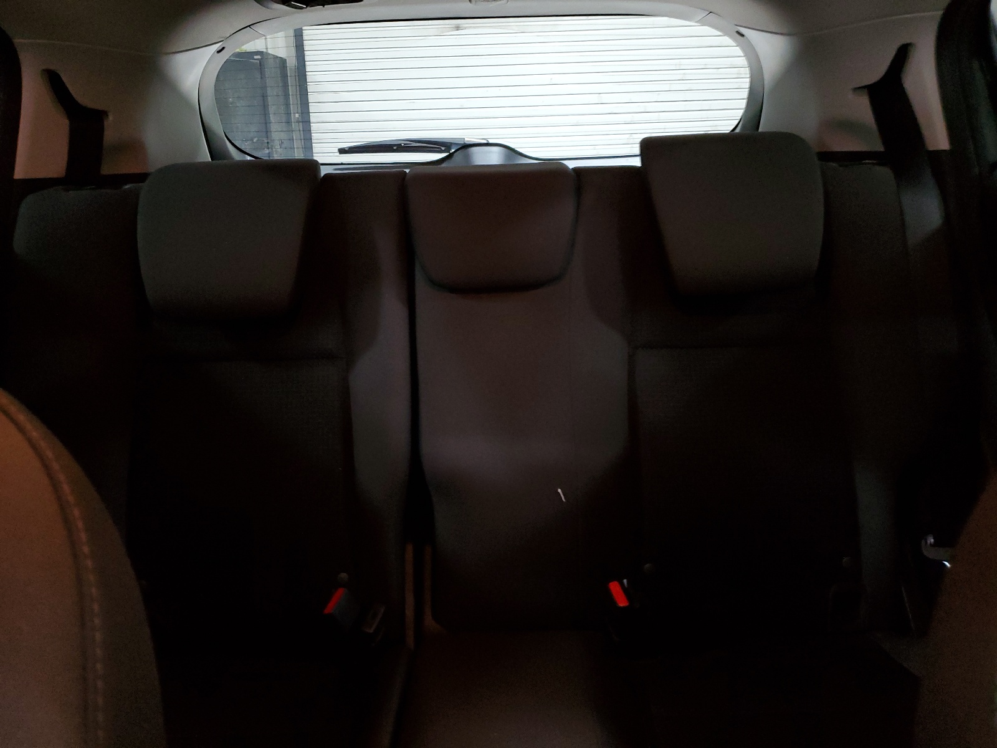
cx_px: 498
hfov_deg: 67.3
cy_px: 374
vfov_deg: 53.1
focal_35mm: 26
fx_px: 749
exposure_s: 1/15
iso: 293
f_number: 1.5
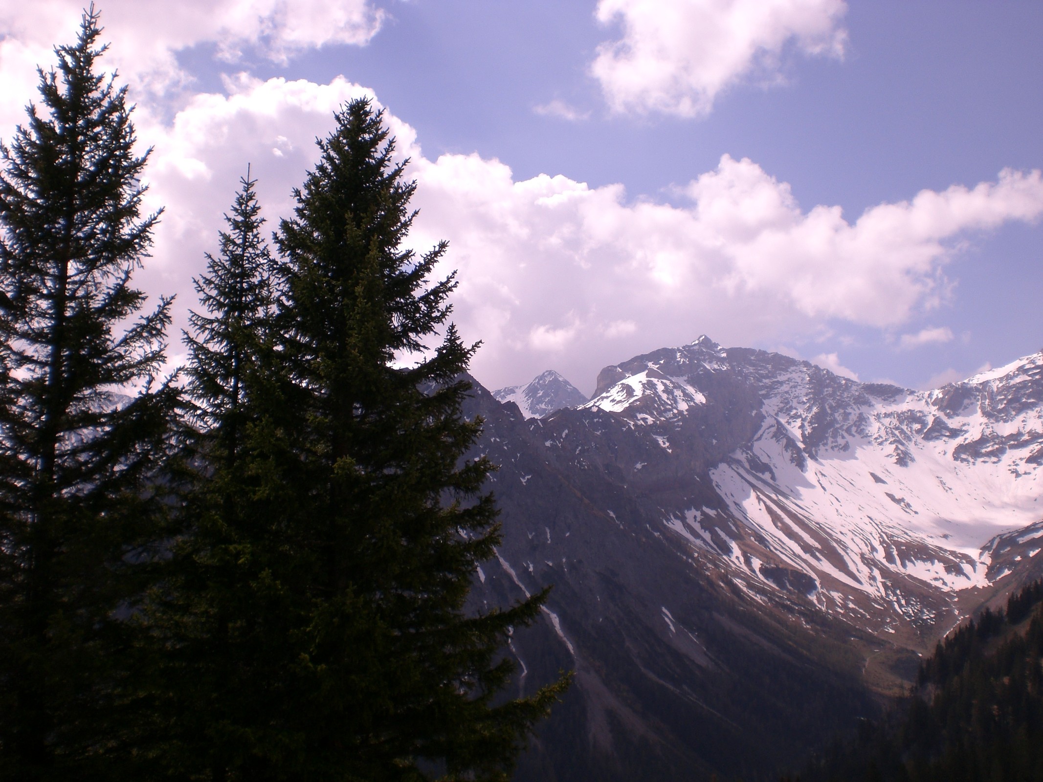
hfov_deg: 49.0
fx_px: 1145
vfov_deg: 37.7
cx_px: 522
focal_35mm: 38
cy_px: 391
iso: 50
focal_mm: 6.3
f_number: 4.4
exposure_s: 1/1000
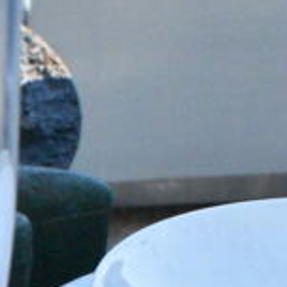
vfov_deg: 9.4
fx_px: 1656
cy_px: 526
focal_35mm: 177
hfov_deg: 9.4
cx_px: -253
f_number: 14
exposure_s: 1/1250
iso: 6400
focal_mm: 23
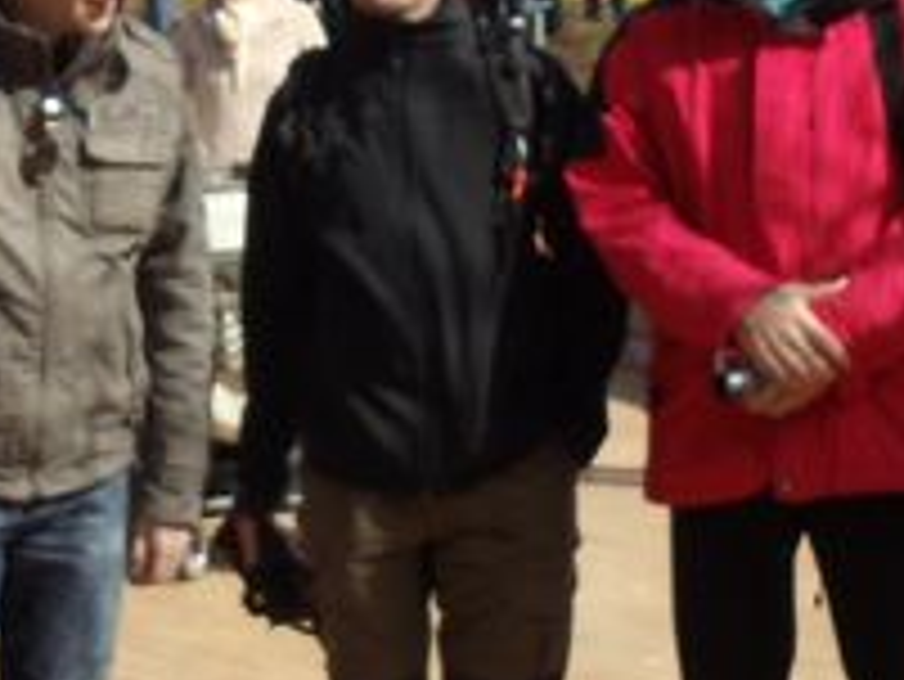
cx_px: 238
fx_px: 4573
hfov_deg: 11.3
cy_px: 113
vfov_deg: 8.5
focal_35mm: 175
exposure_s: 1/160
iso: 80
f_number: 7.1
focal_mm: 6
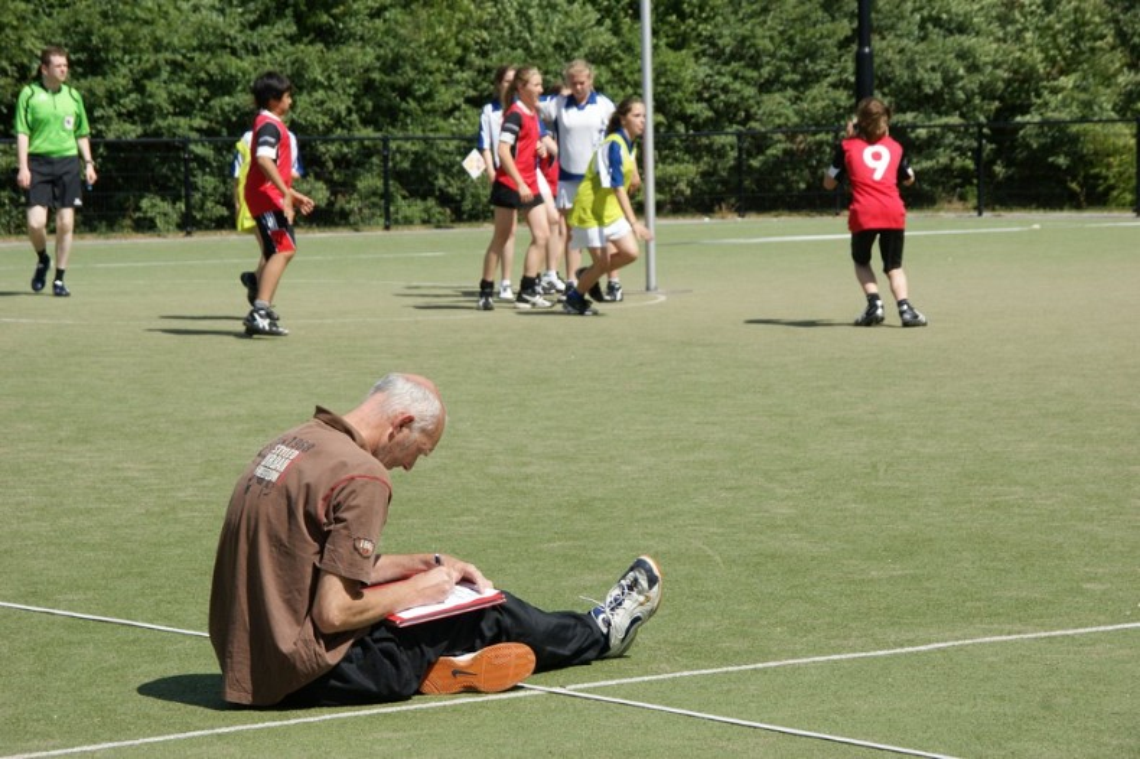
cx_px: 570
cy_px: 380
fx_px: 4273
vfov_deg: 10.2
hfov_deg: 15.2
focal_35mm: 135
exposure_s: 1/400
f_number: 11
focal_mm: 90
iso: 200
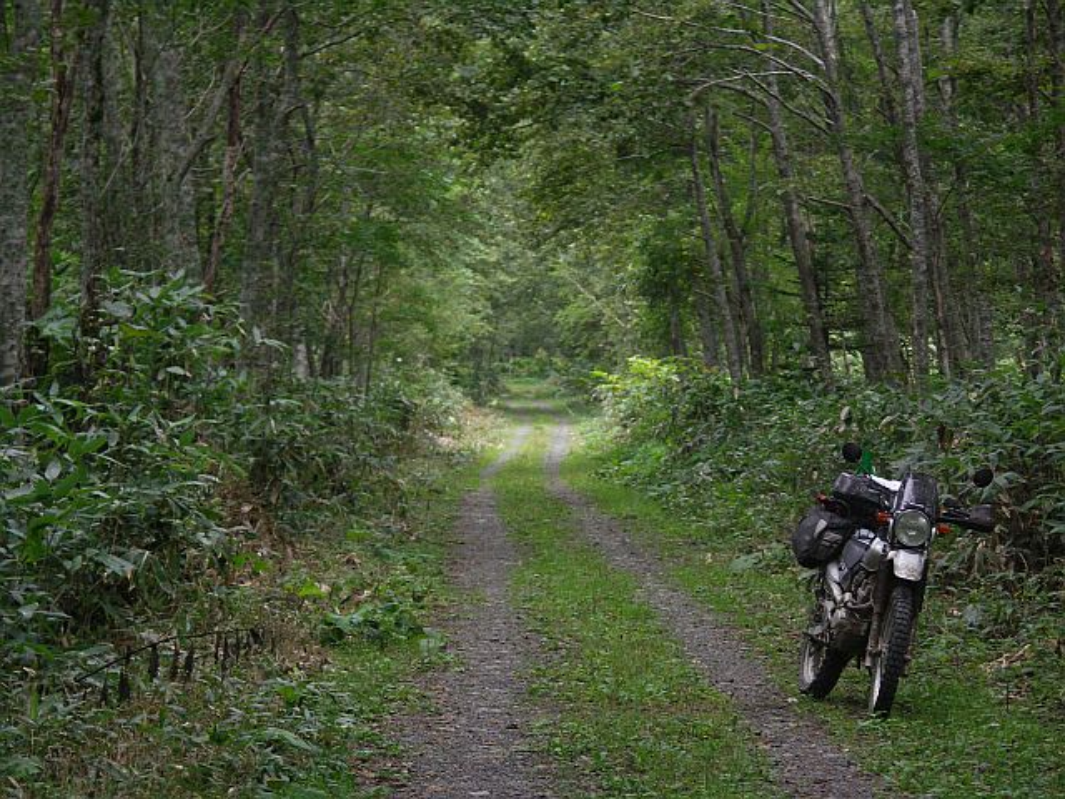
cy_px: 400
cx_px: 532
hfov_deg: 15.9
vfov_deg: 12.0
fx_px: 3815
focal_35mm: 124
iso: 200
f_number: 3.2
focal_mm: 32.1
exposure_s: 1/125
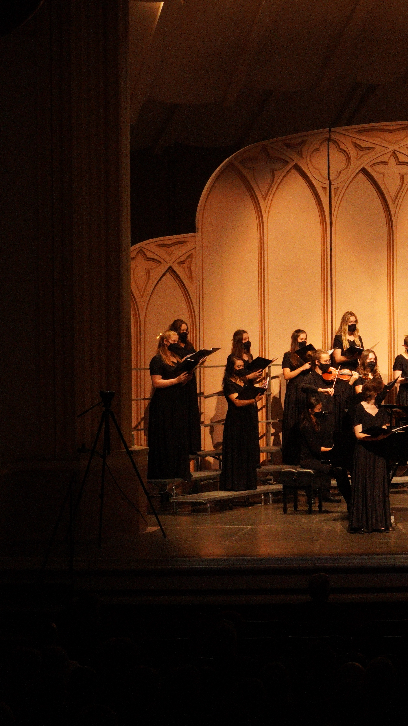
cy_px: 365
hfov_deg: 11.7
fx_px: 1924
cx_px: 546
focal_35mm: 100
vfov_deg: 21.4
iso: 2500
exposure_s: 1/100
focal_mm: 42
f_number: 9
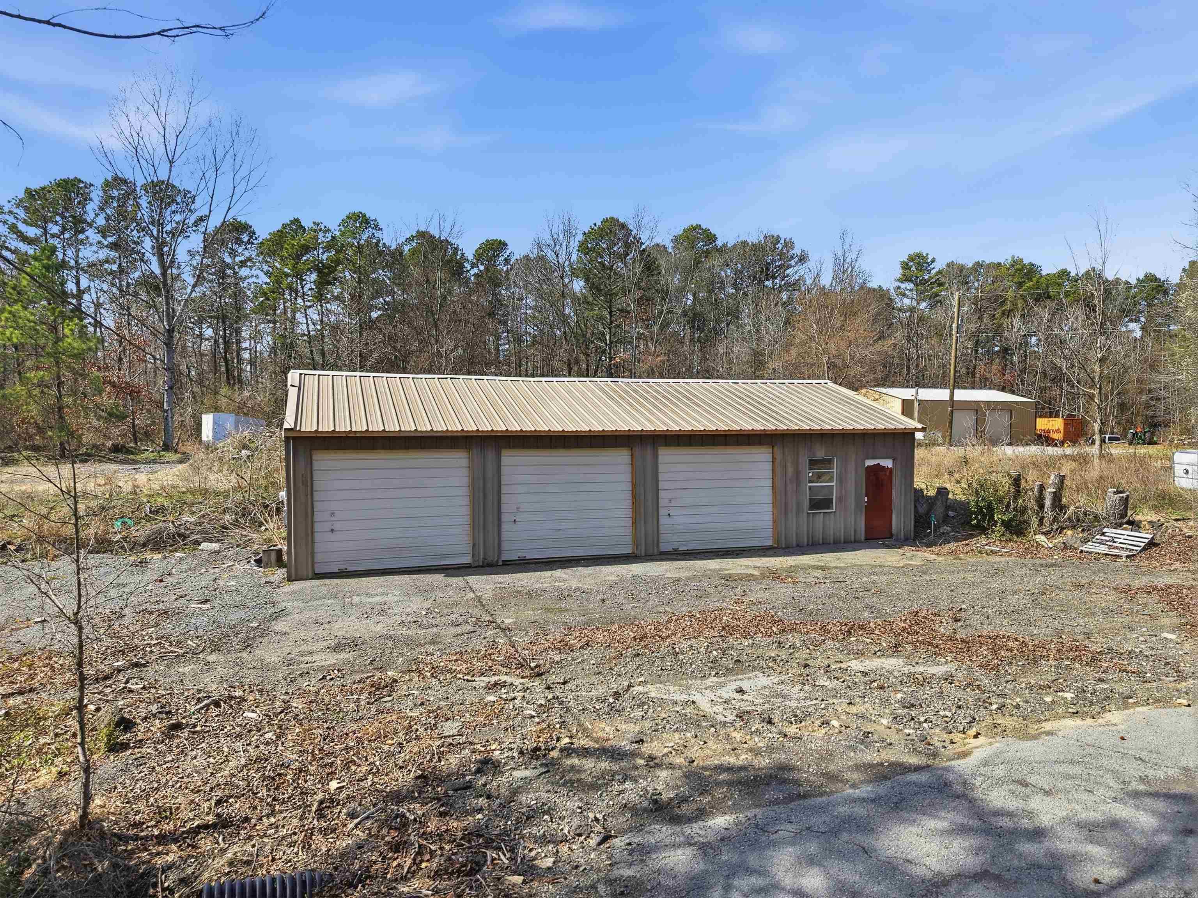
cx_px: 599
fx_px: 830
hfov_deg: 71.6
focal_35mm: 24
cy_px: 449
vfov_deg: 56.8
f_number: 1.8
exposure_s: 1/3200
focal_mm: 8.7
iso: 140
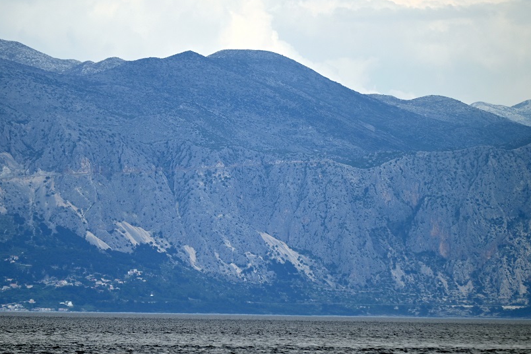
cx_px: 242
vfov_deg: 3.9
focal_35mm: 354
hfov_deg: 5.8
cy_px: 178
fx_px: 5222
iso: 125
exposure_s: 1/1000
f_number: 5.6
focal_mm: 300
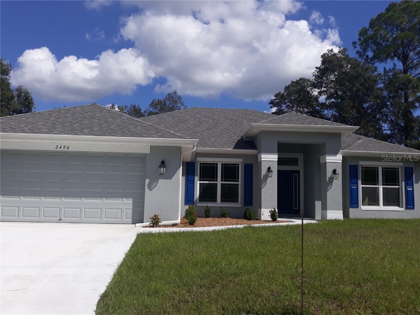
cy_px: 158
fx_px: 340
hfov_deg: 63.4
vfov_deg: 49.7
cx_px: 210
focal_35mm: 28
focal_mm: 3.7
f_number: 1.7
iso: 40
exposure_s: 1/3484
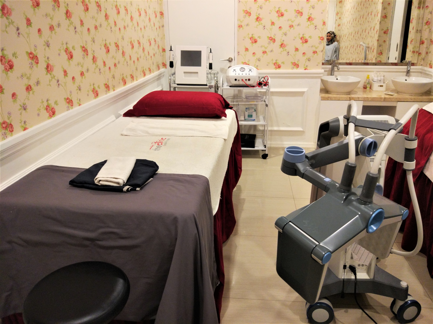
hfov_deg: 63.4
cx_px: 216
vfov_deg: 49.7
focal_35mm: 28
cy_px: 162
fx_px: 350
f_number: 2
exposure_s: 1/20
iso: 381
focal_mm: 4.26
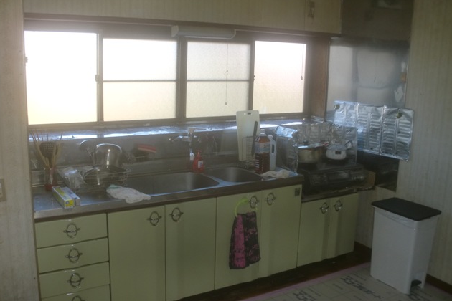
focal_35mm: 37
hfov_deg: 51.9
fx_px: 465
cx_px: 225
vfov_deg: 35.9
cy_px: 153
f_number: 3.1
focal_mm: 6.3
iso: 80
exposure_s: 1/60
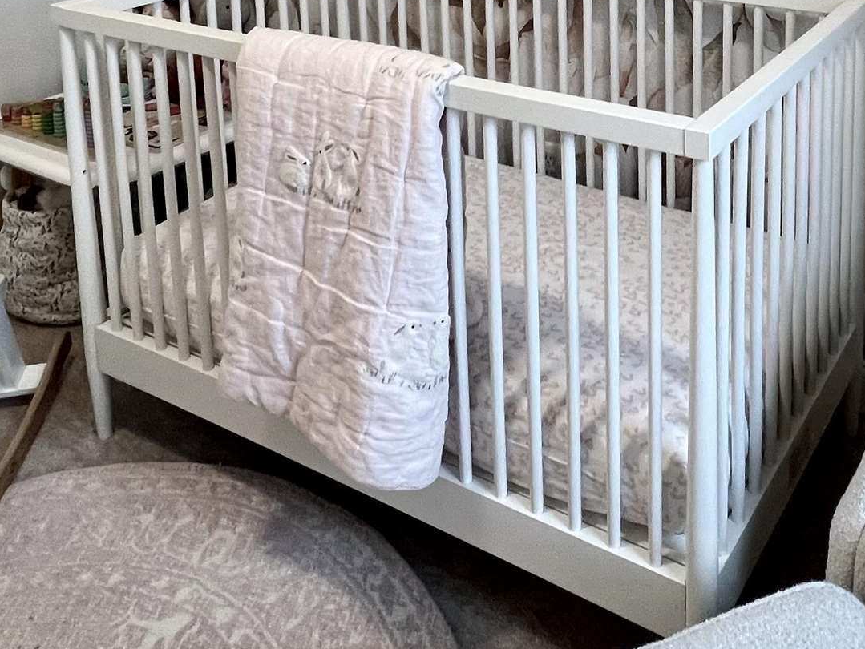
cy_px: -101
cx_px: 613
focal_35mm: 37
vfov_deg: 32.8
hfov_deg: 48.8
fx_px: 925
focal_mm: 1.57
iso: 125
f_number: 1.8
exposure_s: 1/60
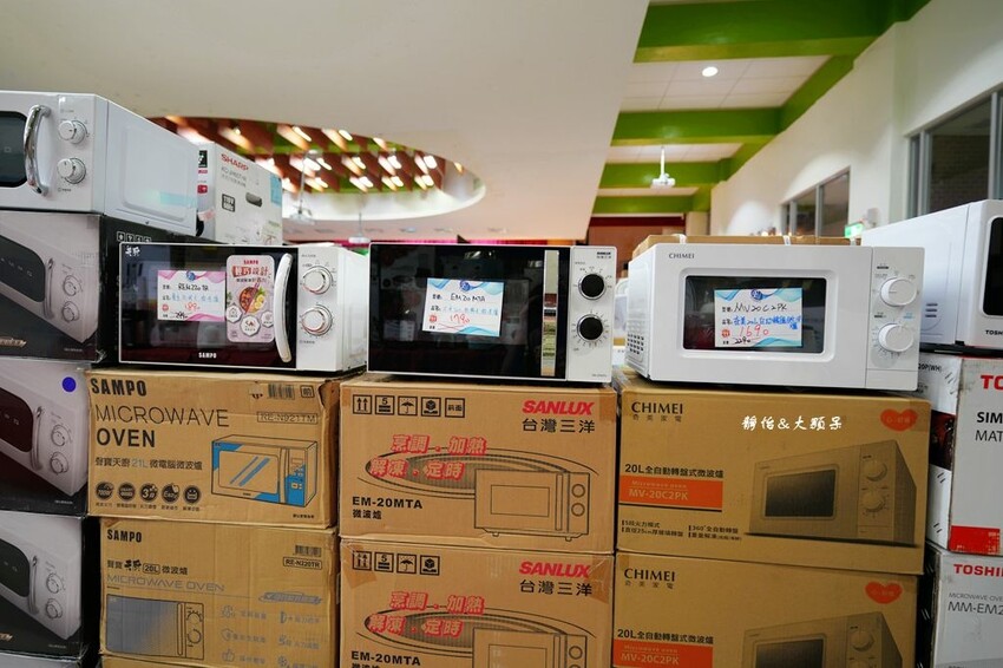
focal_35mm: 17
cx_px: 502
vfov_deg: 70.4
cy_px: 334
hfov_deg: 93.3
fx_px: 473
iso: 320
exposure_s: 1/30
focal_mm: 17
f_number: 2.8
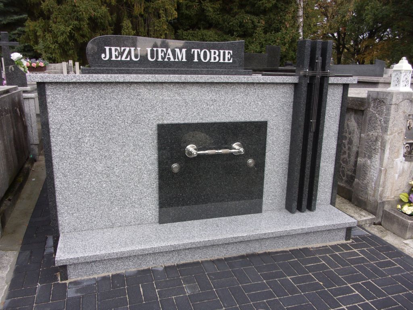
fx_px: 334
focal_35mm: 28
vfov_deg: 49.7
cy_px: 155
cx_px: 206
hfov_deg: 63.4
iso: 80
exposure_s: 1/100
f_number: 3.9
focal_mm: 5.1
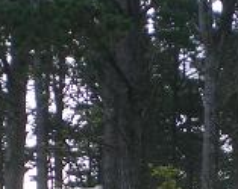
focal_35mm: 125
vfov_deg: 11.7
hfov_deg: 15.4
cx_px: 162
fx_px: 879
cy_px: 287
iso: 64
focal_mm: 6.3
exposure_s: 1/60
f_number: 3.1
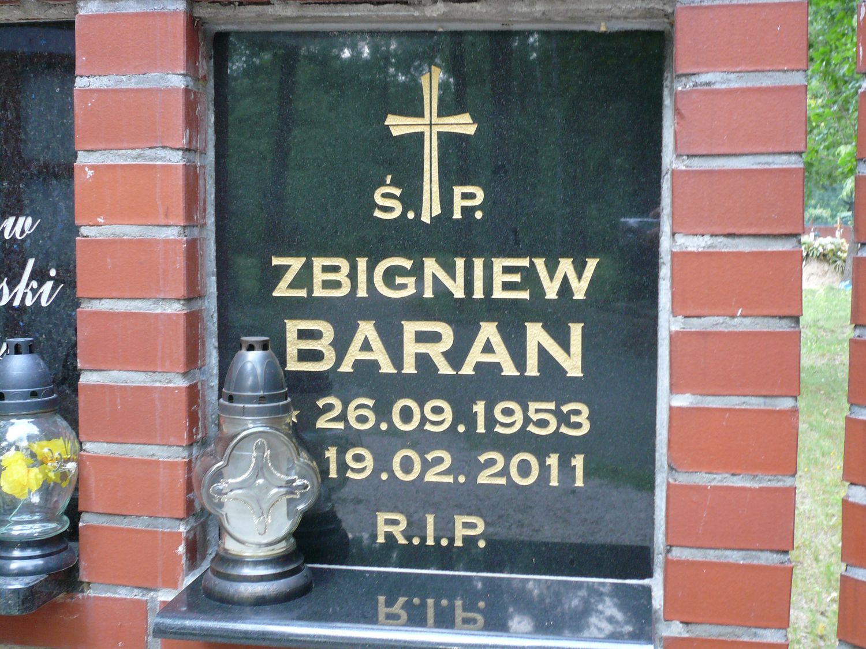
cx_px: 433
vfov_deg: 31.5
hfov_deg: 41.2
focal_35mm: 46
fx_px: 1151
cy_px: 324
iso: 100
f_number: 3.5
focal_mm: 7.5
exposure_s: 1/20
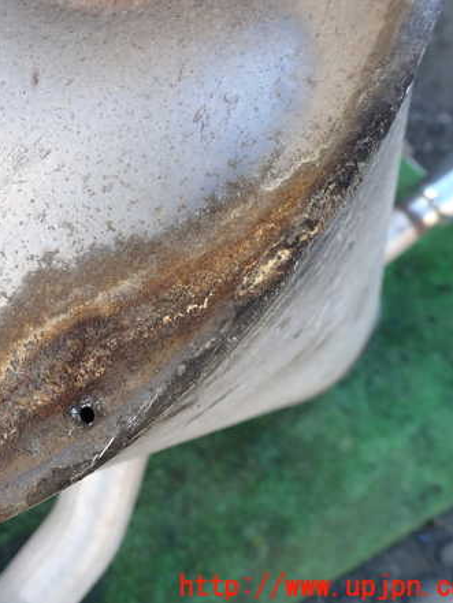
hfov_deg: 39.8
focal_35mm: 34
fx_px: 593
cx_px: 78
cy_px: 297
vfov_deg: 53.9
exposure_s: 1/100
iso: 100
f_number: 2.8
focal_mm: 4.5
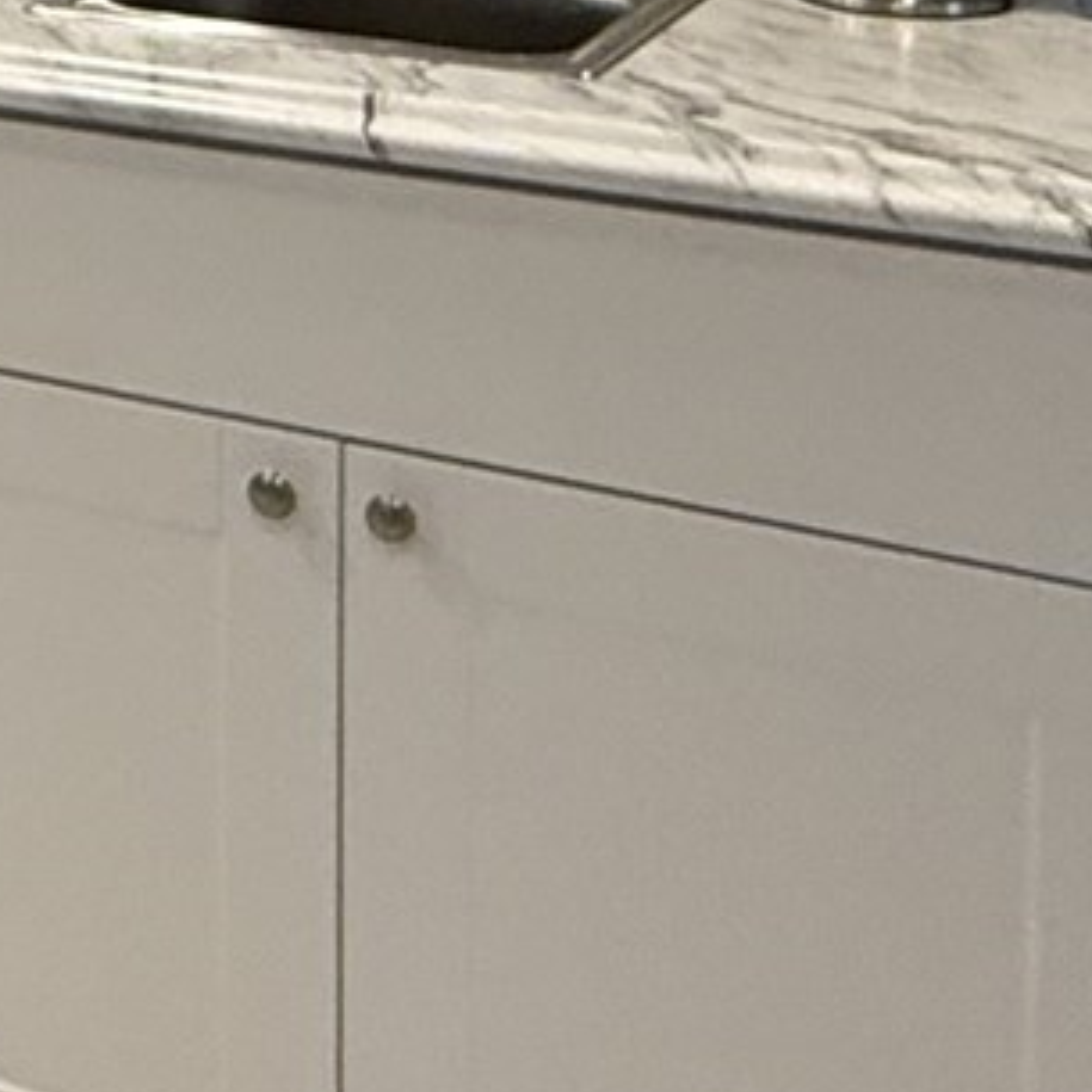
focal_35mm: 83
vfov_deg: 19.2
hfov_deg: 17.9
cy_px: -344
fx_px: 2962
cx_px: -684
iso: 250
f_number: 2.2
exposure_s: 1/120
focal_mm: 2.22
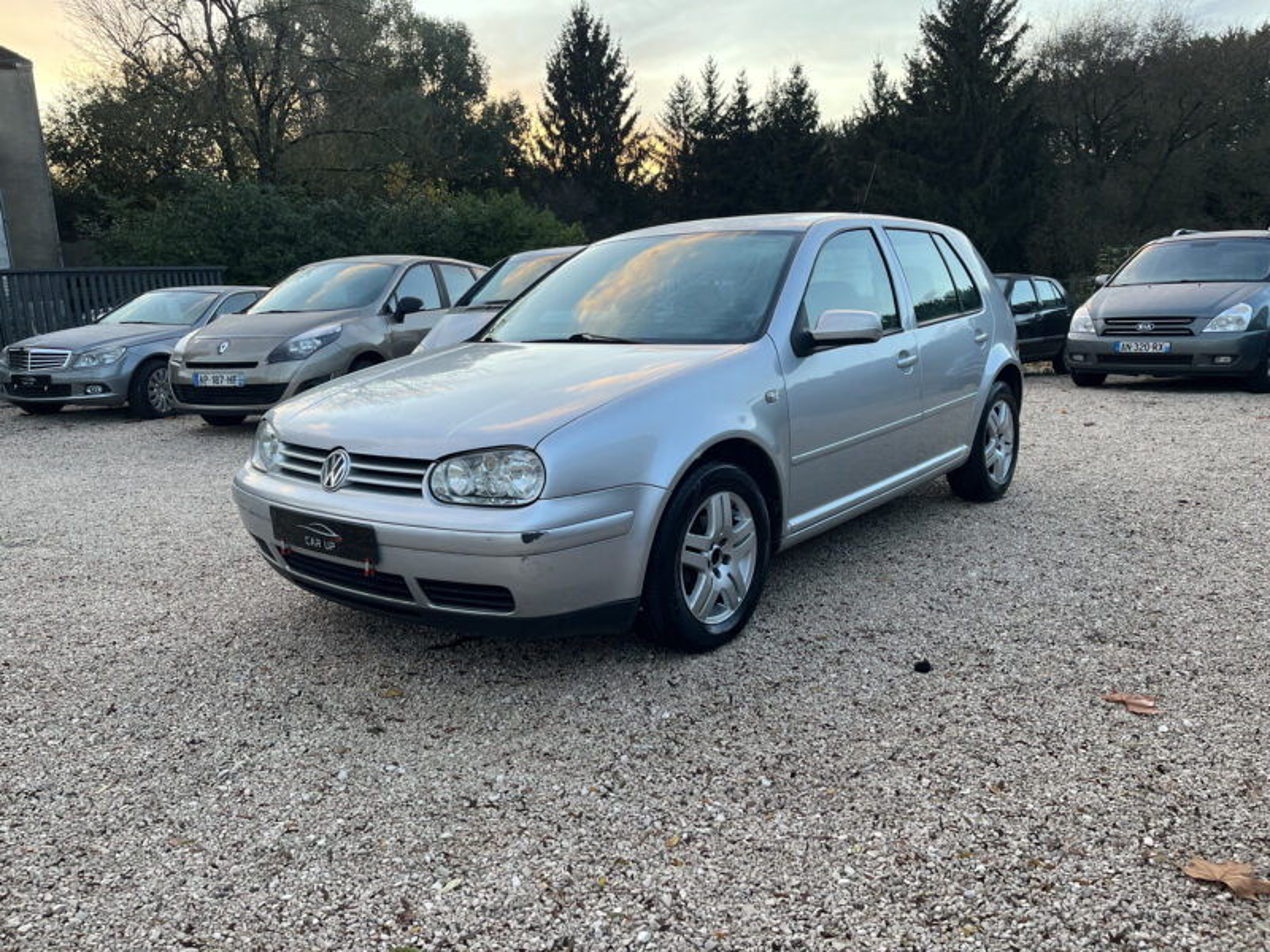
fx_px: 954
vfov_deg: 53.1
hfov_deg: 67.3
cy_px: 476
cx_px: 635
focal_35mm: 26
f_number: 1.6
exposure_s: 1/121
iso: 80
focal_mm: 5.1
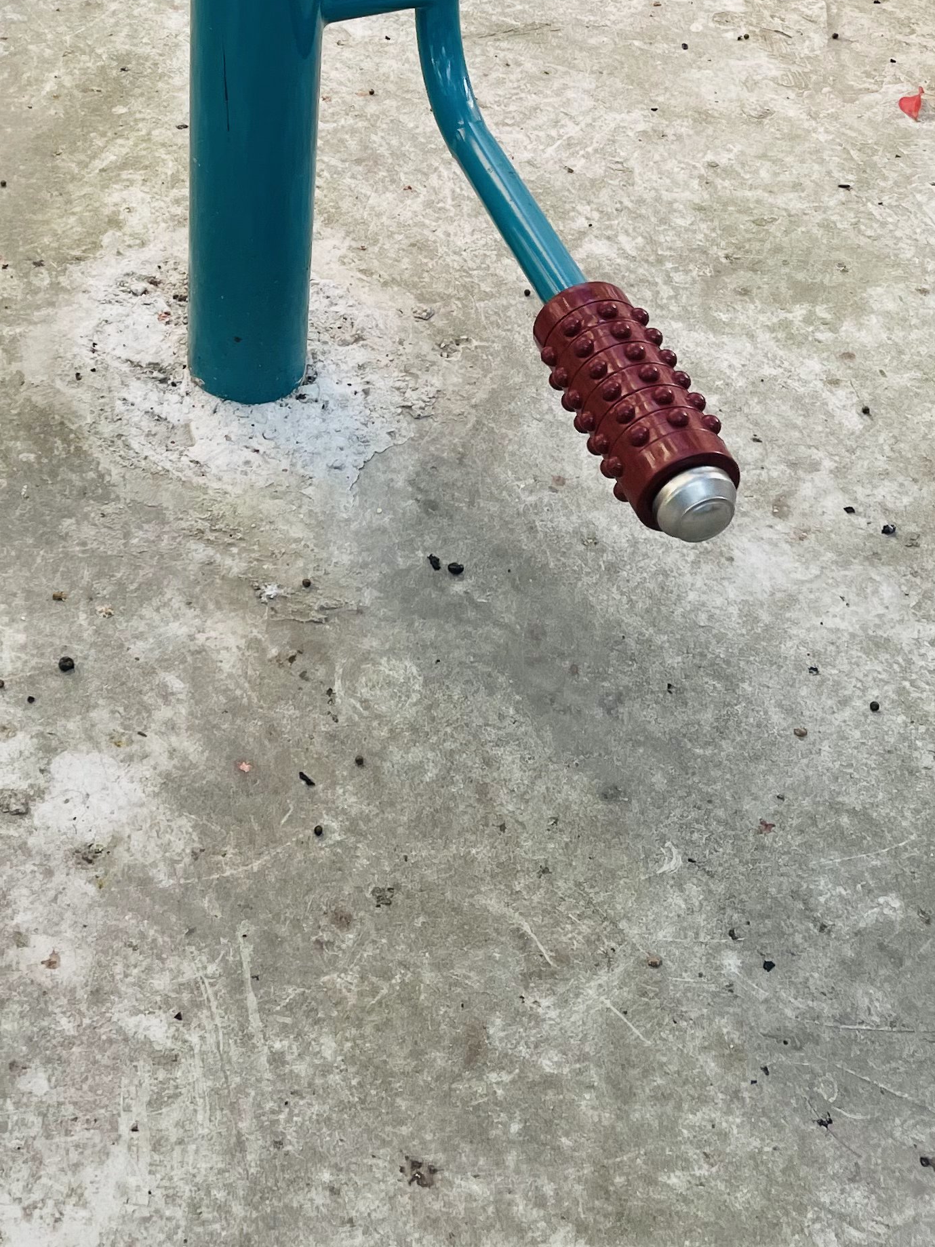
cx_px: 156
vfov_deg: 31.6
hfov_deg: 25.1
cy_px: 44
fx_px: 2053
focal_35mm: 57
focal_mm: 4.2
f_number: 1.6
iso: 32
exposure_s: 1/150
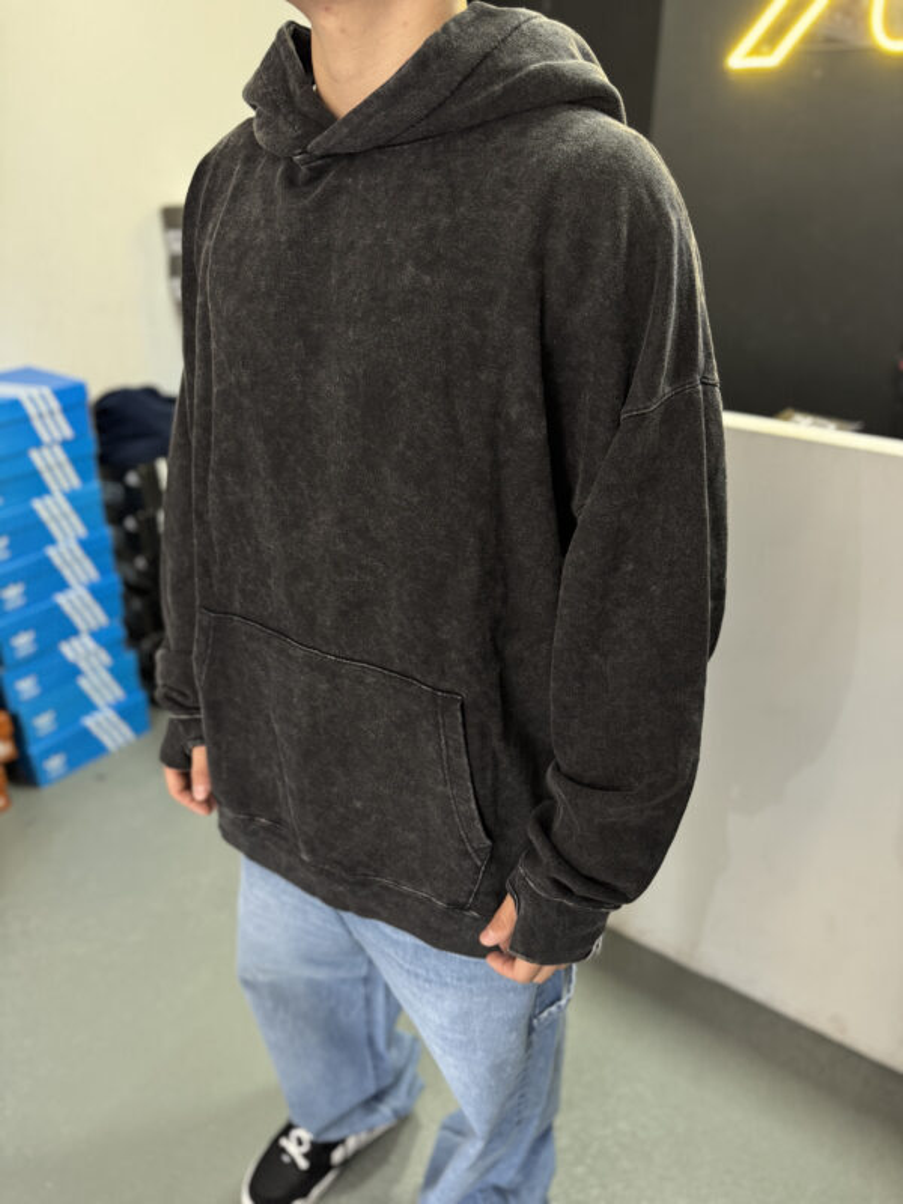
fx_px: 835
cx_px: 452
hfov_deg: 56.8
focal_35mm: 24
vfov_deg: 71.6
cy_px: 602
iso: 500
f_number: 1.78
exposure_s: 1/50
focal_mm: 6.76
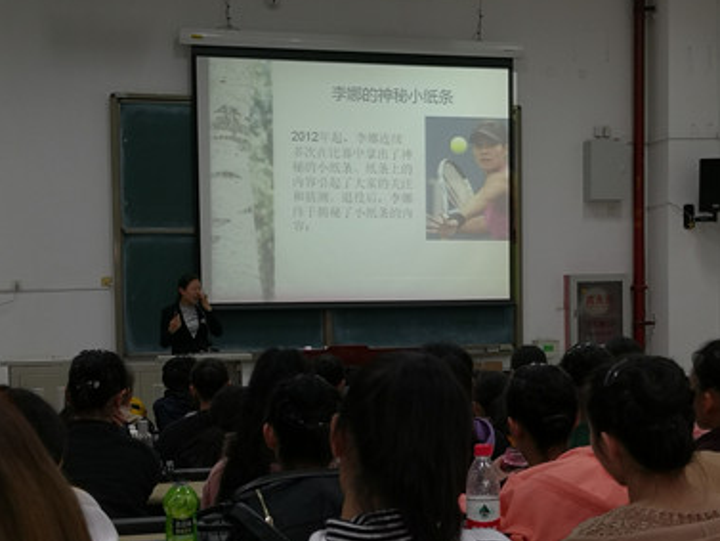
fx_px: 1103
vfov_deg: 27.5
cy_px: 332
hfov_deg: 36.1
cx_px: 414
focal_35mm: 53
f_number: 1.6
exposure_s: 1/50
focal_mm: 3.95
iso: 100
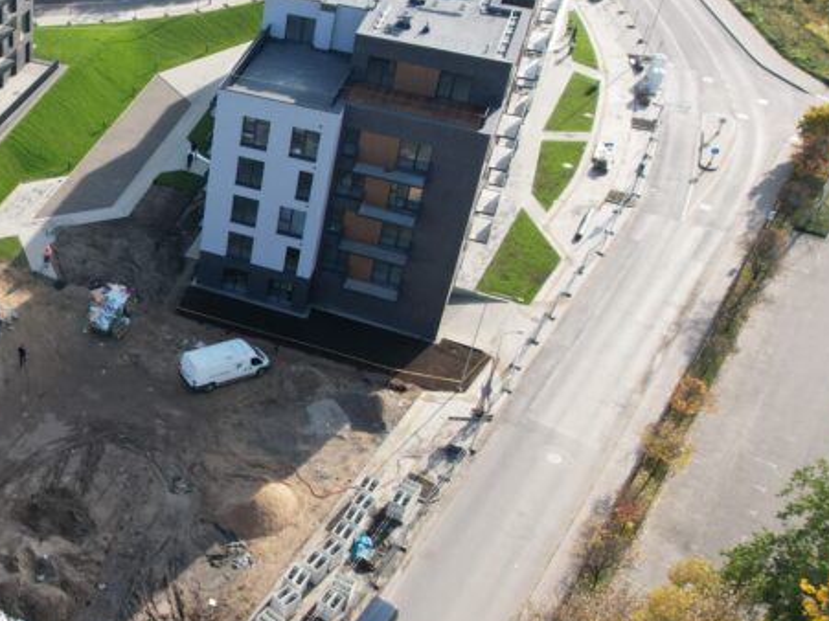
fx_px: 1149
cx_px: -29
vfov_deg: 30.2
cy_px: 299
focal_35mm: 48
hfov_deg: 35.3
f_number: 2.8
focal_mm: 8.38
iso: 140
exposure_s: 1/800
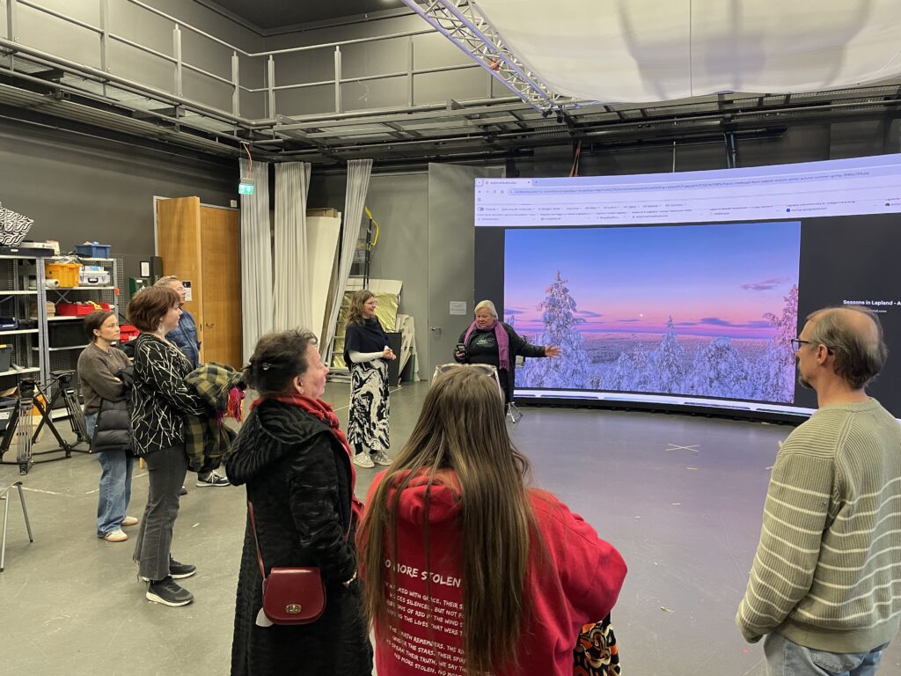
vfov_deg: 53.1
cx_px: 450
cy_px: 338
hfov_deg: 67.3
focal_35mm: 26
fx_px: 677
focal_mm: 4.2
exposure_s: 1/50
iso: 200
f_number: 1.6
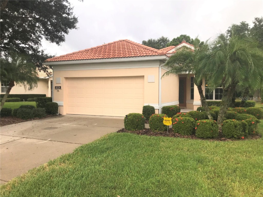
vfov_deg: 49.7
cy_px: 98
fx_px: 213
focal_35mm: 28
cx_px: 132
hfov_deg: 63.4
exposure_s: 1/2740
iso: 20
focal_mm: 3.99
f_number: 1.8
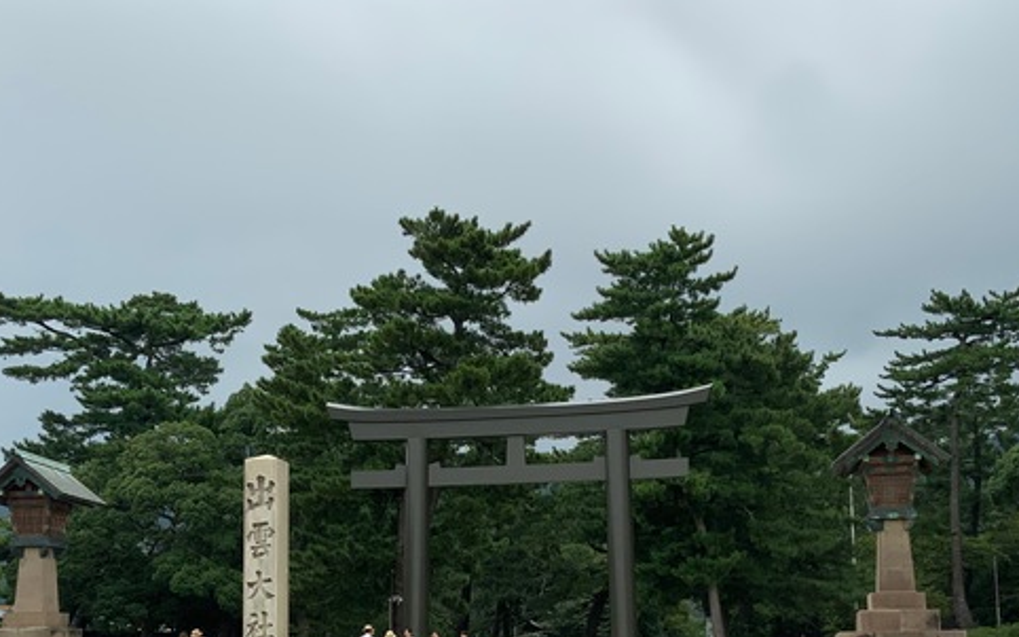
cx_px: 493
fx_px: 1416
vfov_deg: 24.9
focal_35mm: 51
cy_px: 516
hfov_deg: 39.6
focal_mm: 3
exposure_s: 1/1342
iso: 16
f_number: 1.8
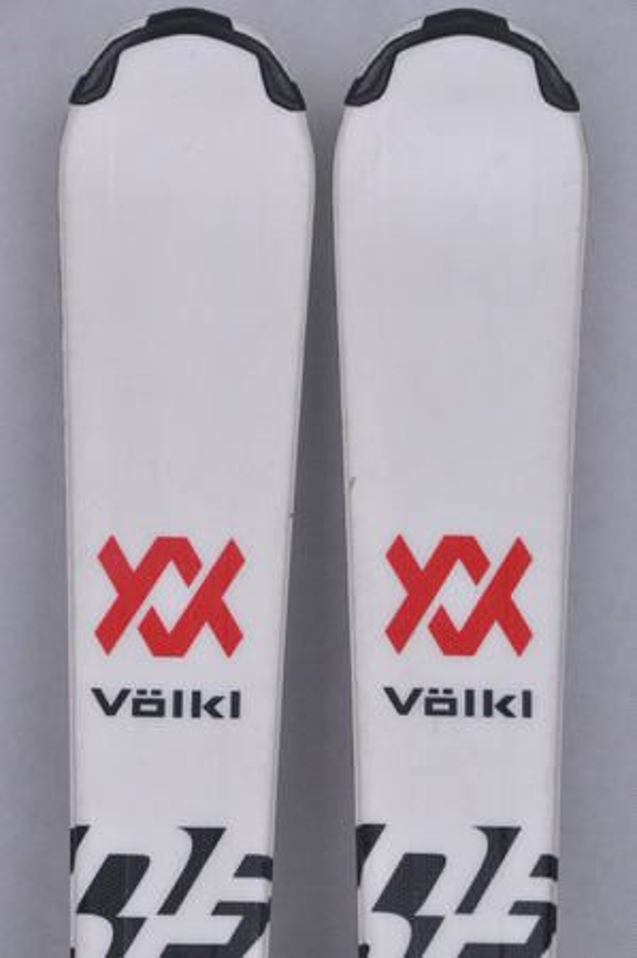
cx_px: 318
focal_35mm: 158
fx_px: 4190
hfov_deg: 8.7
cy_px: 479
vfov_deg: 13.1
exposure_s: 1/125
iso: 3200
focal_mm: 105
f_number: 11
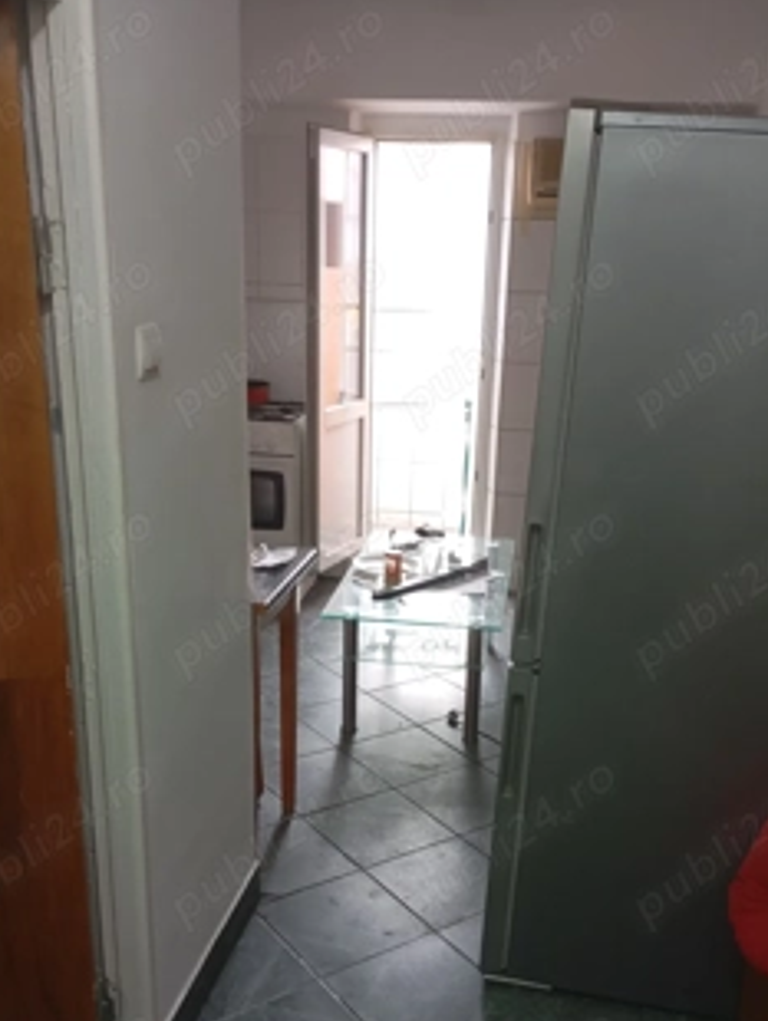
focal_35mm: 36
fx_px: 1063
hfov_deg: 39.7
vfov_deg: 50.8
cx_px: 392
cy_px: 642
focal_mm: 4.27
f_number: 1.8
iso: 915
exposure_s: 1/33.3
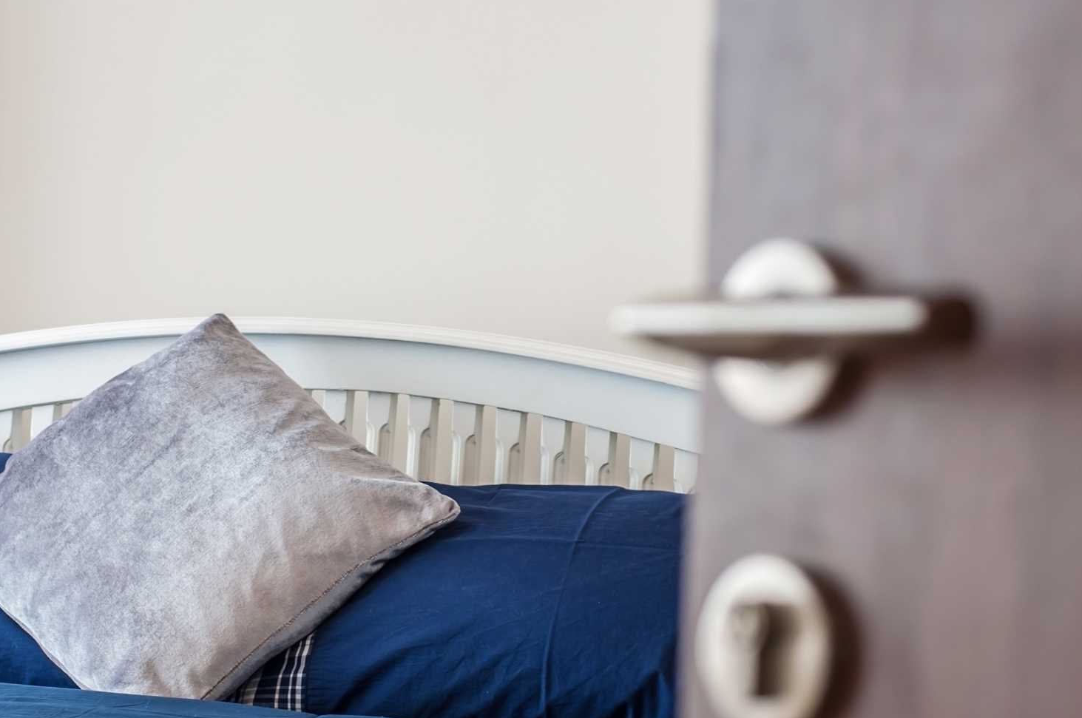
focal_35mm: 105
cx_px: 413
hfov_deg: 19.5
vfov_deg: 13.0
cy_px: 466
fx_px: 3151
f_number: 6.3
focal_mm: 50
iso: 400
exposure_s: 1/60
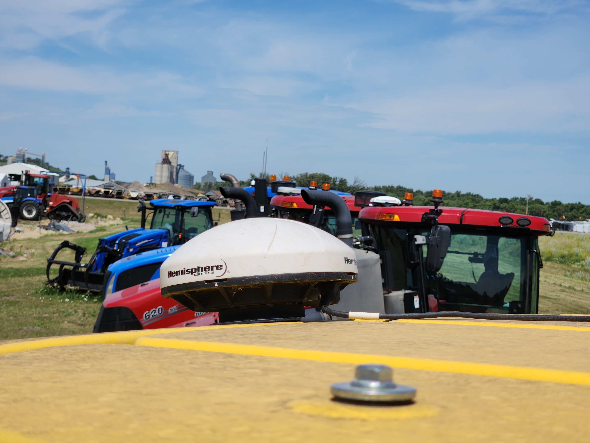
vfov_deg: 21.3
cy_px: 222
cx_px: 295
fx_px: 1176
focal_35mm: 69
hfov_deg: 28.2
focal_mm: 7
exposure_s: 1/2210
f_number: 2.4
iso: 25
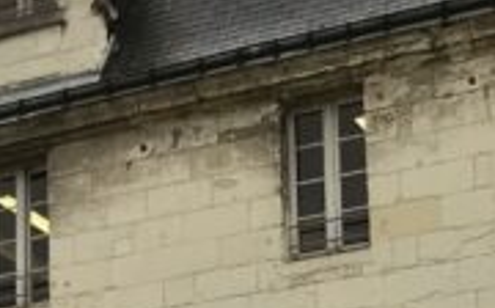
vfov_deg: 7.3
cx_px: -490
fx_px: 2277
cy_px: 698
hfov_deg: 11.2
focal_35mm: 169
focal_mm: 3.99
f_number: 1.8
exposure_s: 1/337
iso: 20
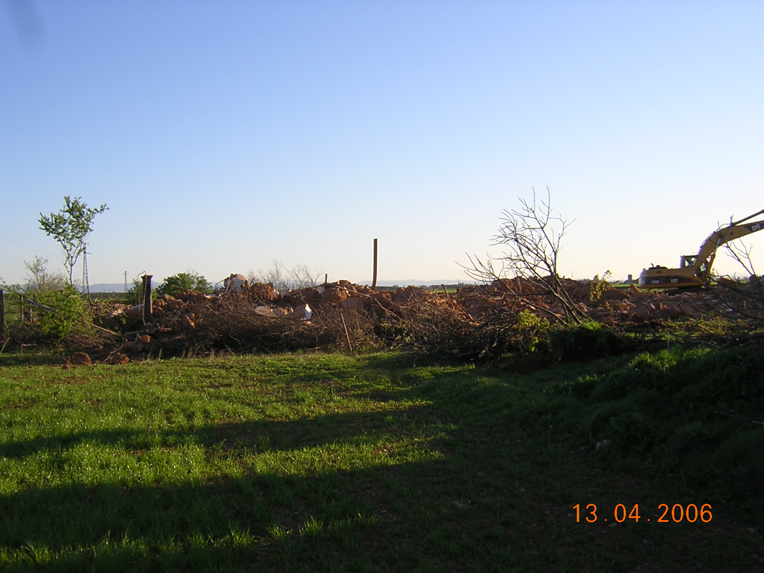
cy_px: 286
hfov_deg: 51.4
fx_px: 795
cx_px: 382
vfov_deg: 39.7
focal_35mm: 36
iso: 100
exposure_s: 1/190
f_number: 5.2
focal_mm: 4.7
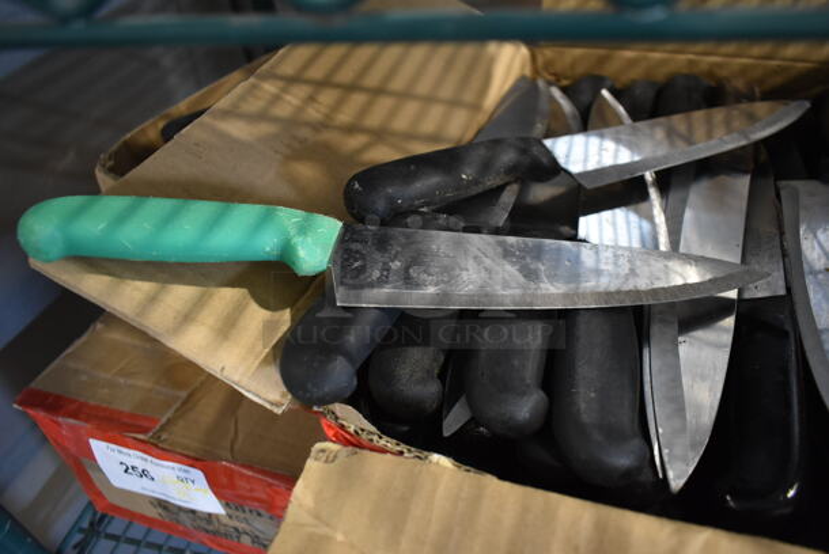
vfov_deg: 48.0
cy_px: 277
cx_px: 414
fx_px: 622
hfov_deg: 67.3
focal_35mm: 27
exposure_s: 1/30
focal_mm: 18
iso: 1100
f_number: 3.5
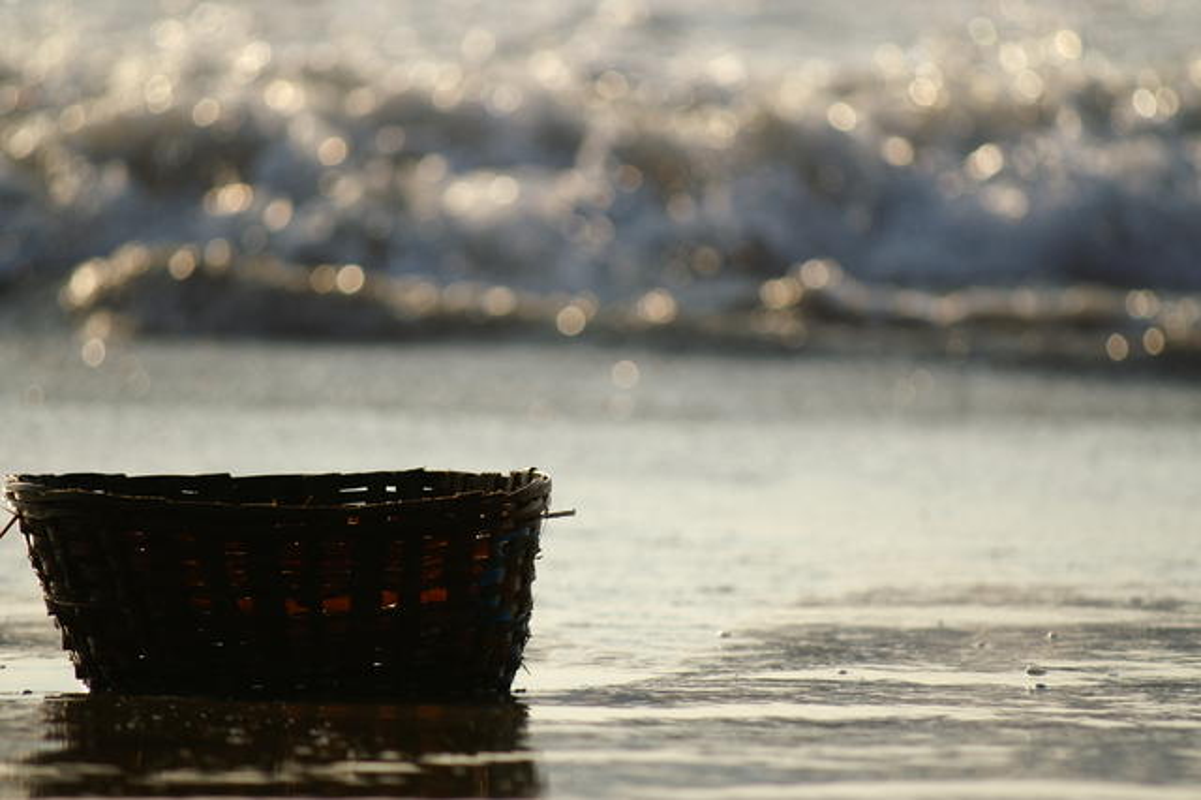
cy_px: 400
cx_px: 600
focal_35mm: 450
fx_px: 15004
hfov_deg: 4.6
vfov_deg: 3.1
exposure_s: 1/1600
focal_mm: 300
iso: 200
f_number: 5.6
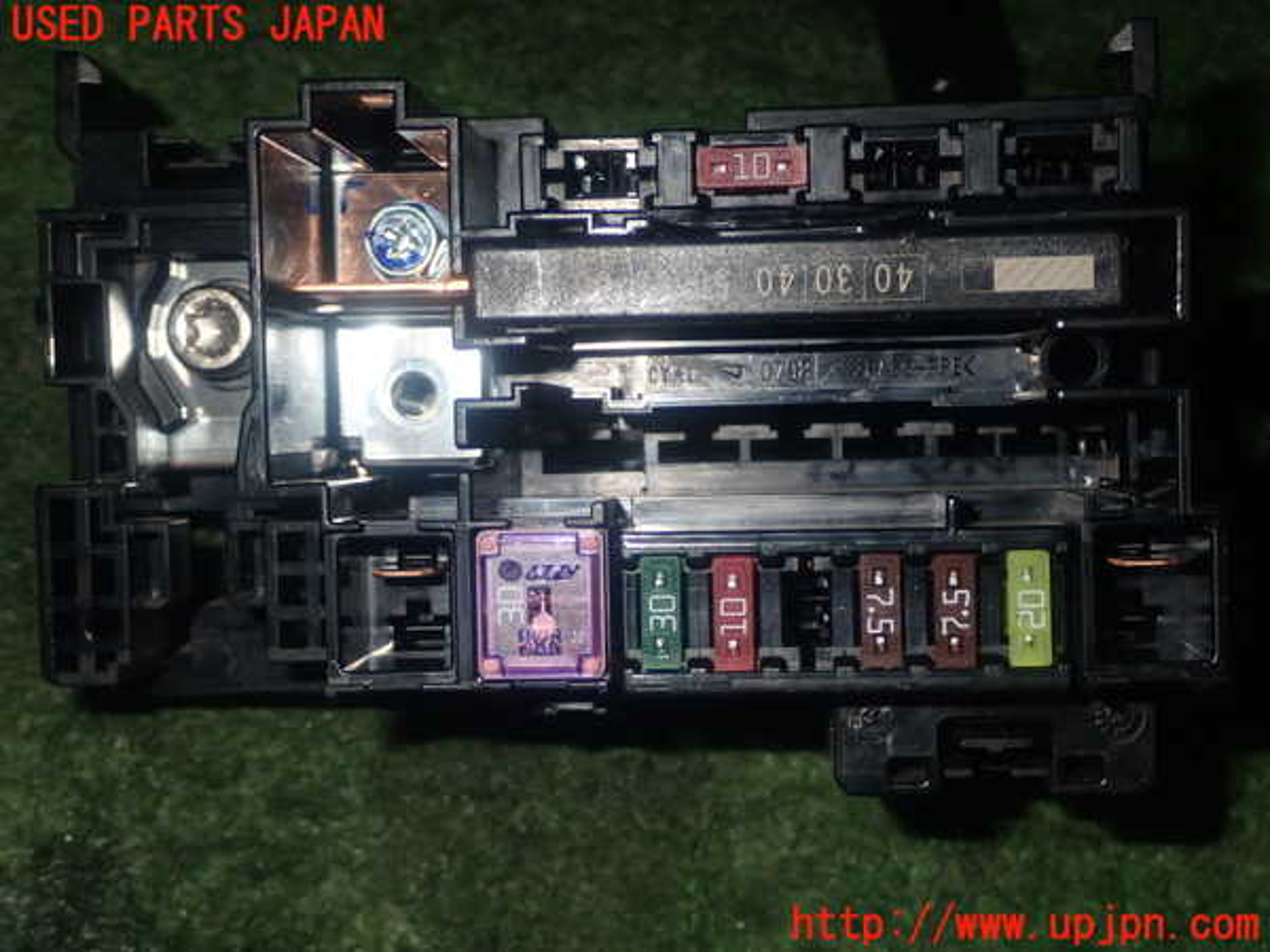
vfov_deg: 27.0
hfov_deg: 35.5
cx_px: 635
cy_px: 476
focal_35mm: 54
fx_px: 1981
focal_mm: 9.65
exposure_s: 1/50
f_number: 10
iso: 320
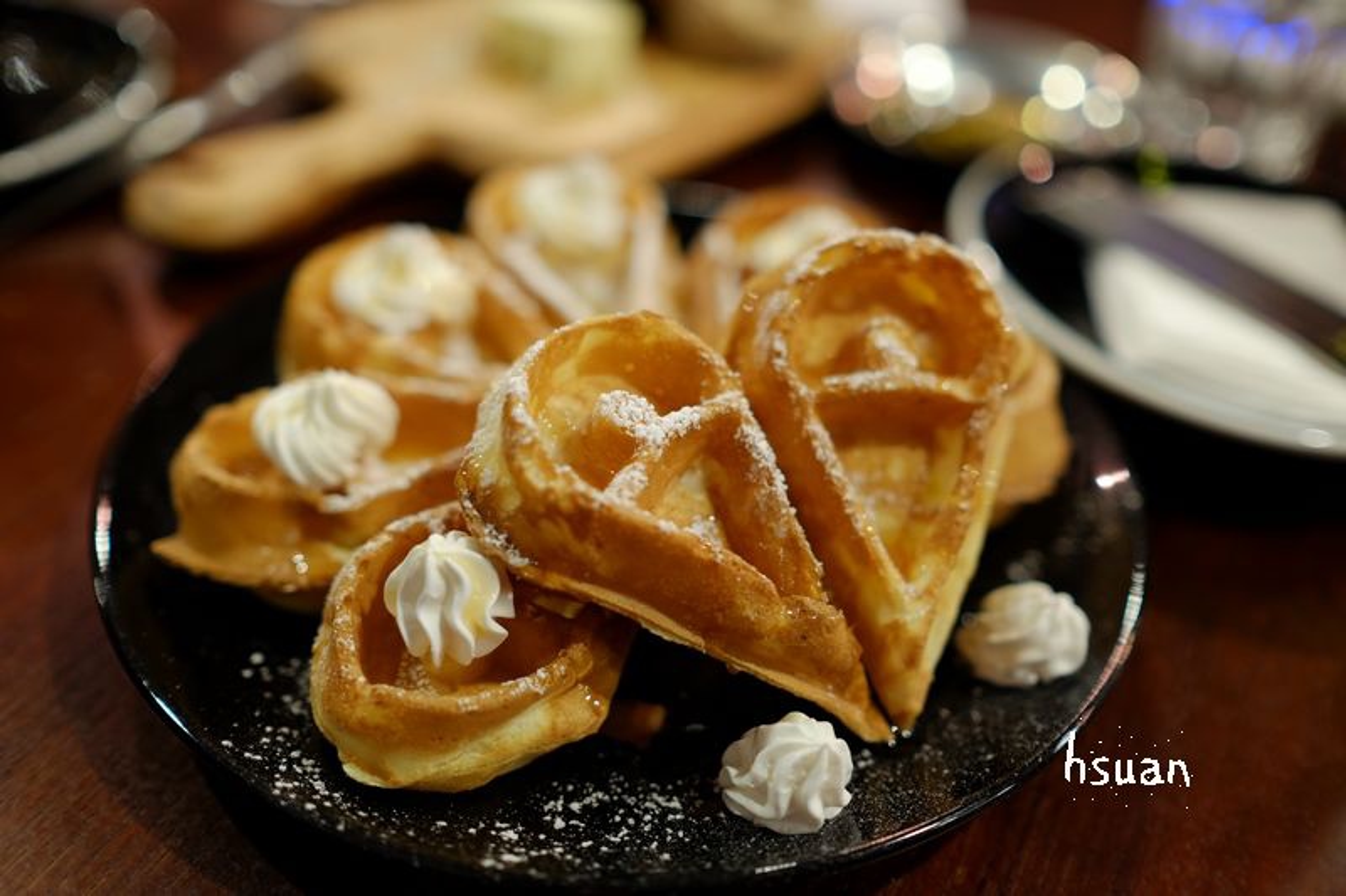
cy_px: 448
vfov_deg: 37.8
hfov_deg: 54.4
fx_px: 1308
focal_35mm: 35
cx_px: 673
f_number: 1.4
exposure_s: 1/15
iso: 400
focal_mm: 23
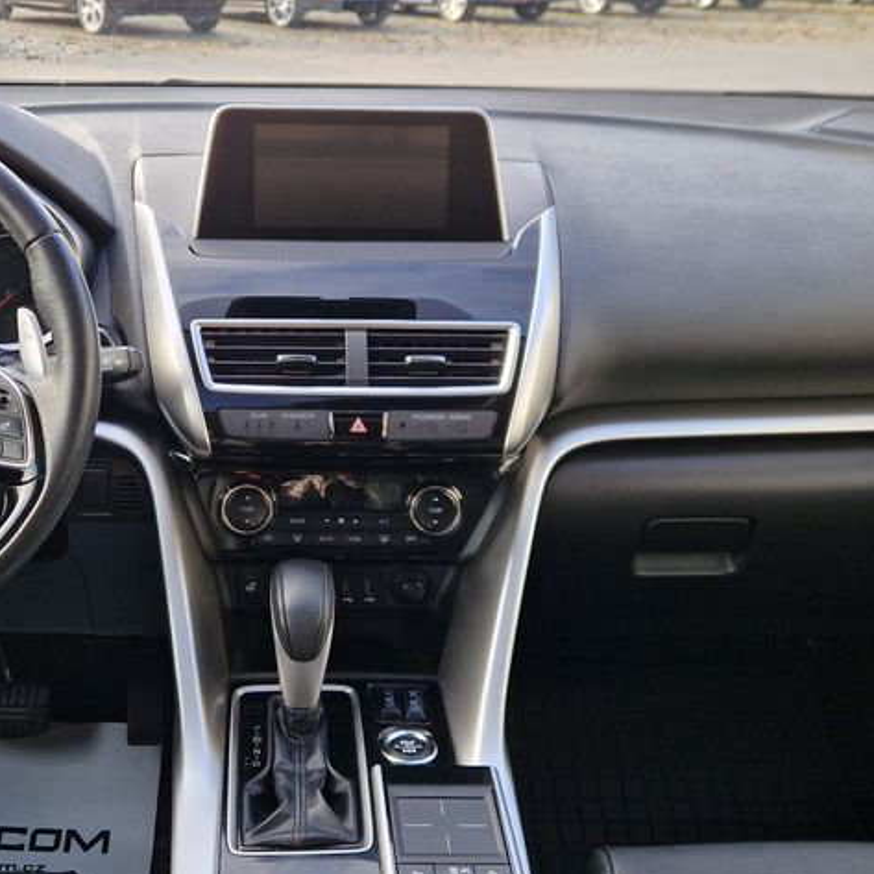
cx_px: 290
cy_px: 442
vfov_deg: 38.3
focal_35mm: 44
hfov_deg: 37.9
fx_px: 1257
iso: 50
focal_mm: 5.4
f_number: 1.8
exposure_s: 1/180
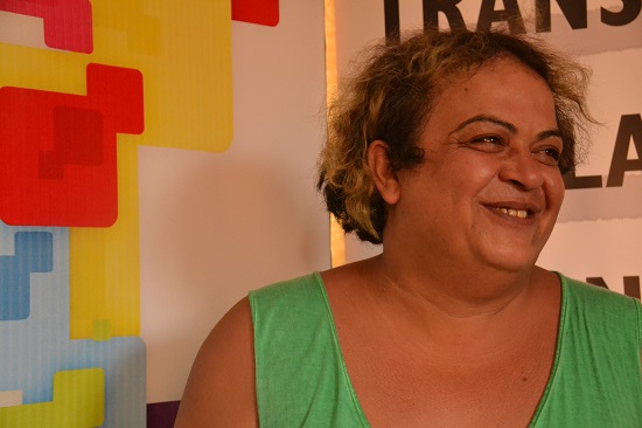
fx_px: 1230
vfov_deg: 19.7
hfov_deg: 29.3
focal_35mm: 69
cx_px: 321
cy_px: 214
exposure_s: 1/200
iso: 3200
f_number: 7.1
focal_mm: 46
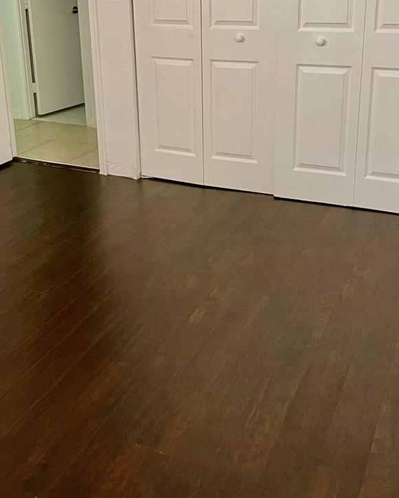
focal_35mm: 42
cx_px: 177
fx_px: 620
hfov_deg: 35.6
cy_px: 136
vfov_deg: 42.7
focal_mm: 5.1
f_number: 1.6
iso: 400
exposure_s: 1/60
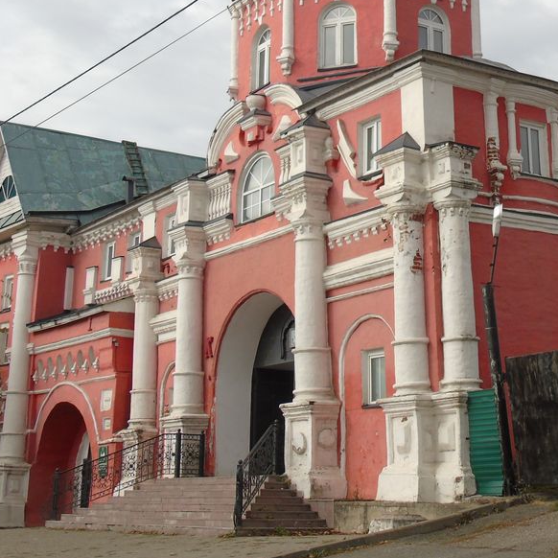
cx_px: 314
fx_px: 1131
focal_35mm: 62
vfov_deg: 27.3
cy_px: 129
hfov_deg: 27.7
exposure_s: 1/640
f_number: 3.8
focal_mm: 6.1
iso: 80
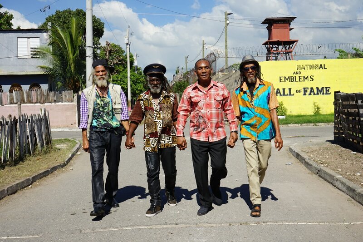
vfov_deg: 30.5
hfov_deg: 44.5
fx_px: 444
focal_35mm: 44
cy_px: 121
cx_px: 182
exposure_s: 1/160
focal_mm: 44
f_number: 11
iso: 100
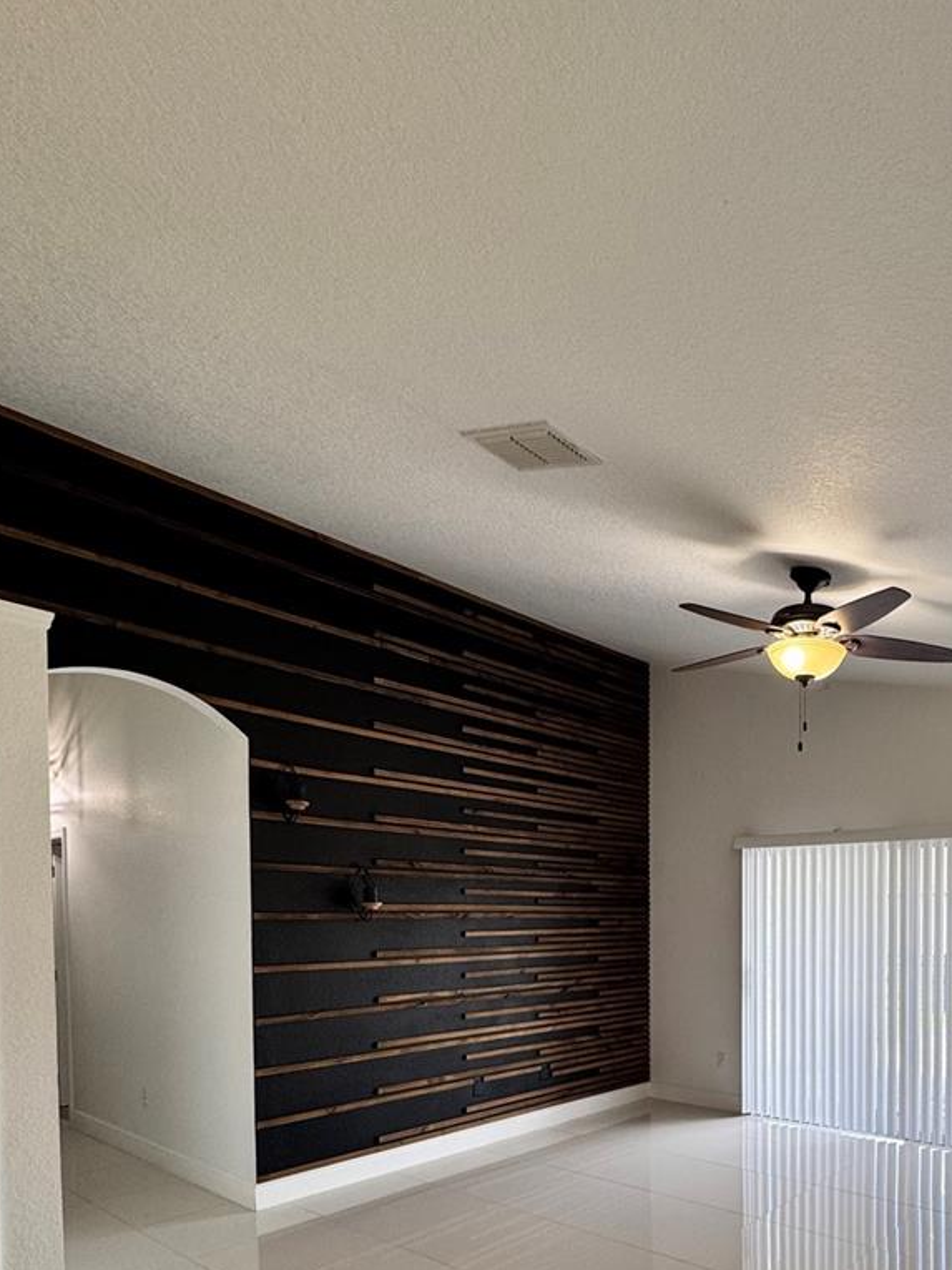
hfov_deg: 58.1
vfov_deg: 71.5
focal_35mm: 22
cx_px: 709
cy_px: 944
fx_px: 807
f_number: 2.2
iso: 80
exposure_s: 1/120
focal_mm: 2.22
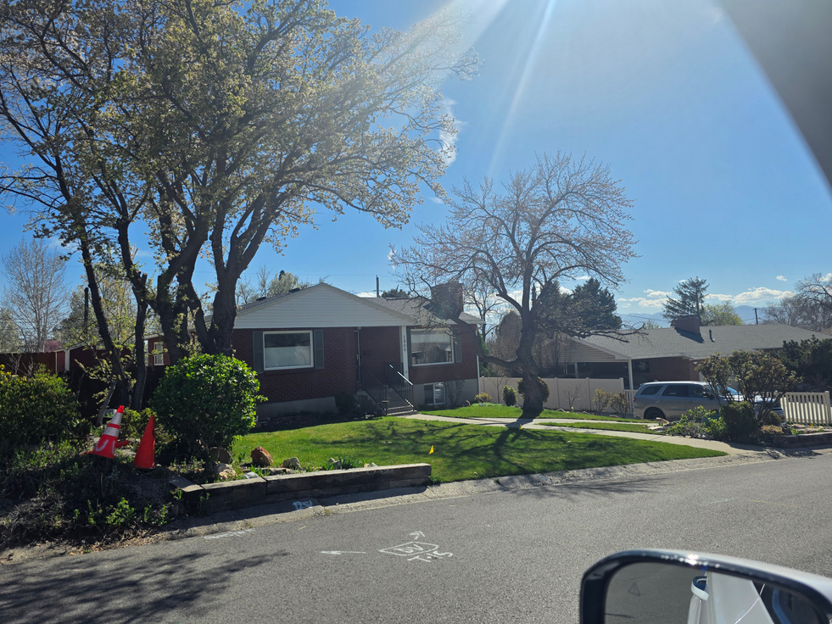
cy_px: 304
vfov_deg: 56.8
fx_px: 577
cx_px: 409
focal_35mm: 24
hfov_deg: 71.6
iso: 50
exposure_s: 1/7944
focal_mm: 6.3
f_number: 1.7
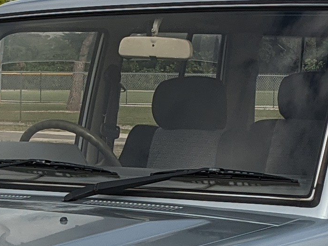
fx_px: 1478
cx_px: 48
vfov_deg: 9.4
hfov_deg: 12.6
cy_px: 256
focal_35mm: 156
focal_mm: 4.38
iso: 62
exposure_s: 1/3906
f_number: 1.73
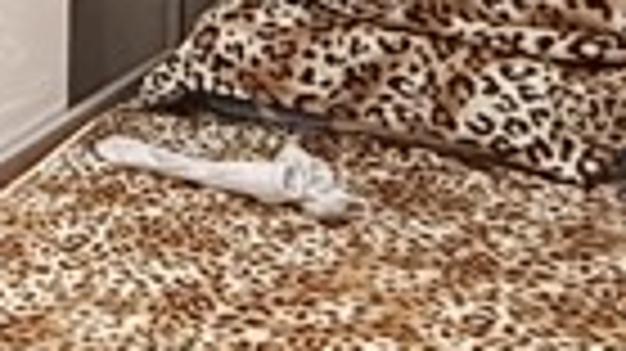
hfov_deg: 15.0
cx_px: -680
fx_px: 1858
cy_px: -284
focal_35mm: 112
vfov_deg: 10.2
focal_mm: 2.22
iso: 500
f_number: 2.2
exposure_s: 1/100
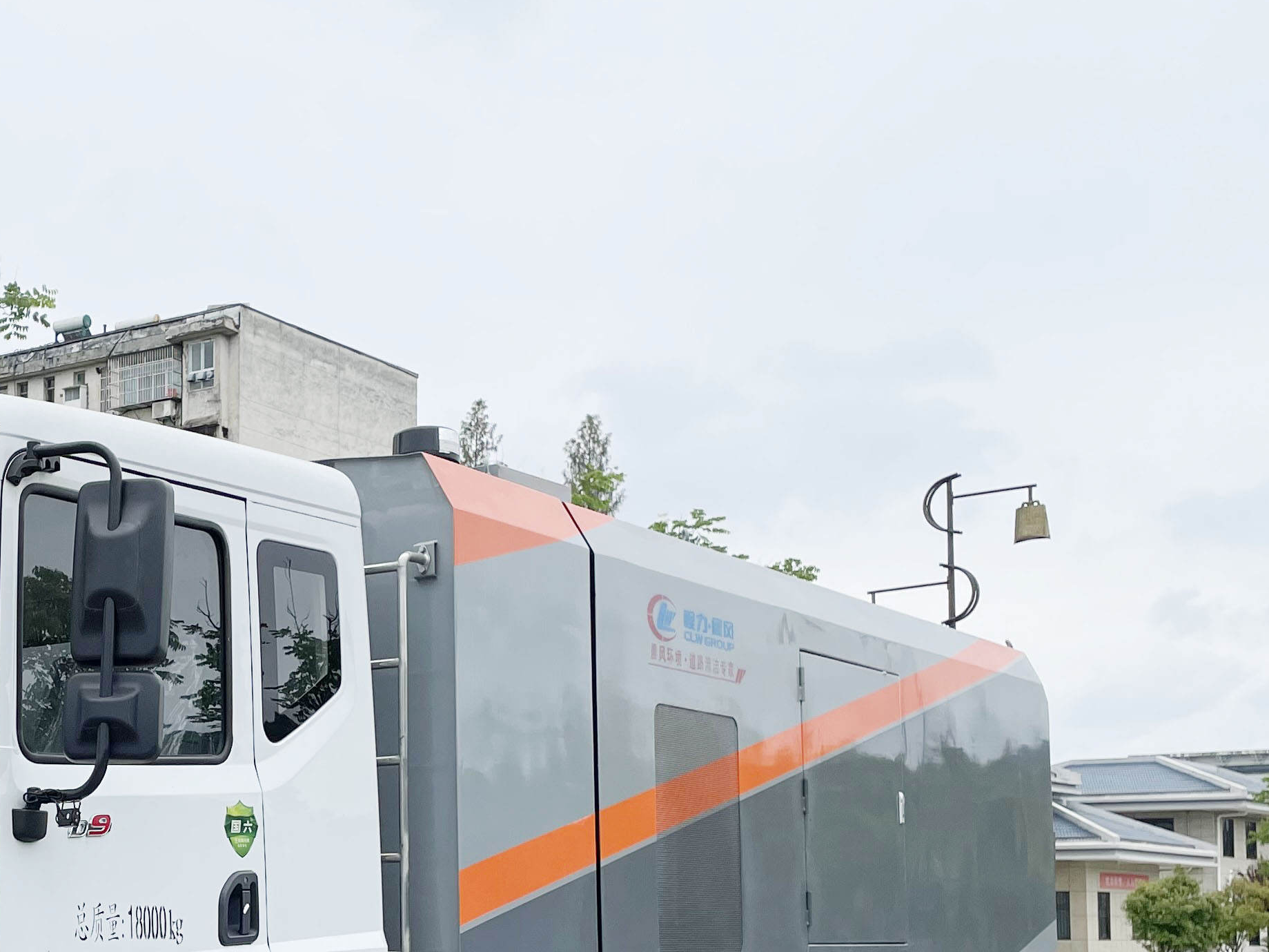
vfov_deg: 25.1
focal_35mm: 57
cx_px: 133
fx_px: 2089
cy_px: 792
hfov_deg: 32.2
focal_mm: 4.2
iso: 32
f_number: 1.6
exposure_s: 1/3509
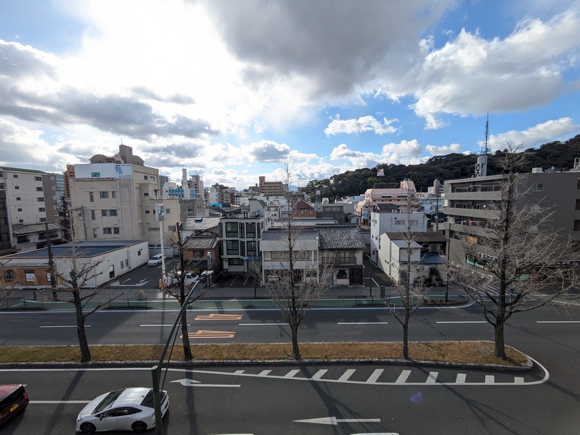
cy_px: 218
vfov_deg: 85.7
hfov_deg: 102.1
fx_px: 235
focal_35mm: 14
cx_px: 290
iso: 49
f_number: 2.2
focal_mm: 1.83
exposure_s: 1/1437
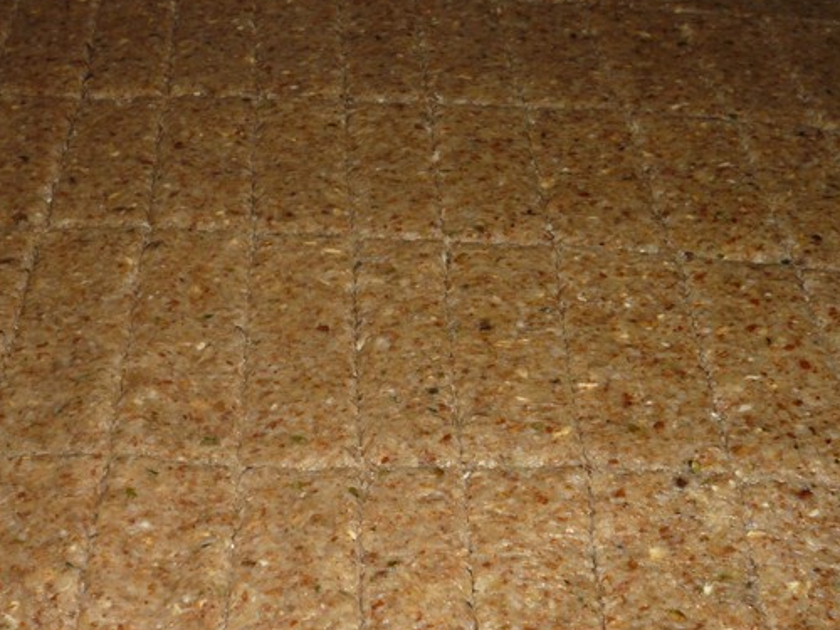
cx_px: 363
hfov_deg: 30.2
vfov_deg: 22.9
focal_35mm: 64
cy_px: 346
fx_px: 1553
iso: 100
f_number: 4.3
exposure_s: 1/30
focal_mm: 7
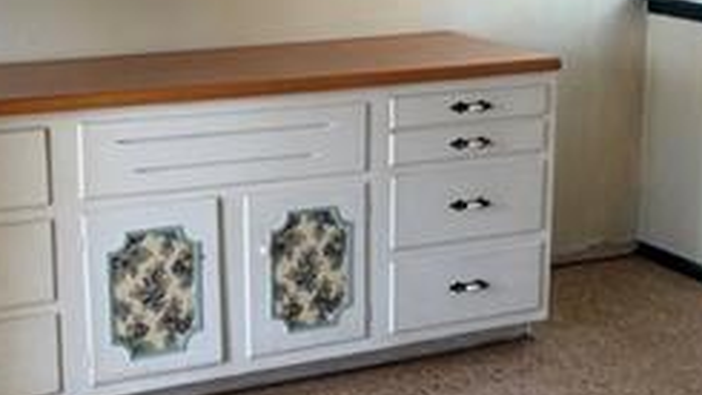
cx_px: 375
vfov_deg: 14.8
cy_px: 183
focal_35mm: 82
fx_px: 1527
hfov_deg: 25.9
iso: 160
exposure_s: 1/121
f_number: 1.78
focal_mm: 6.76
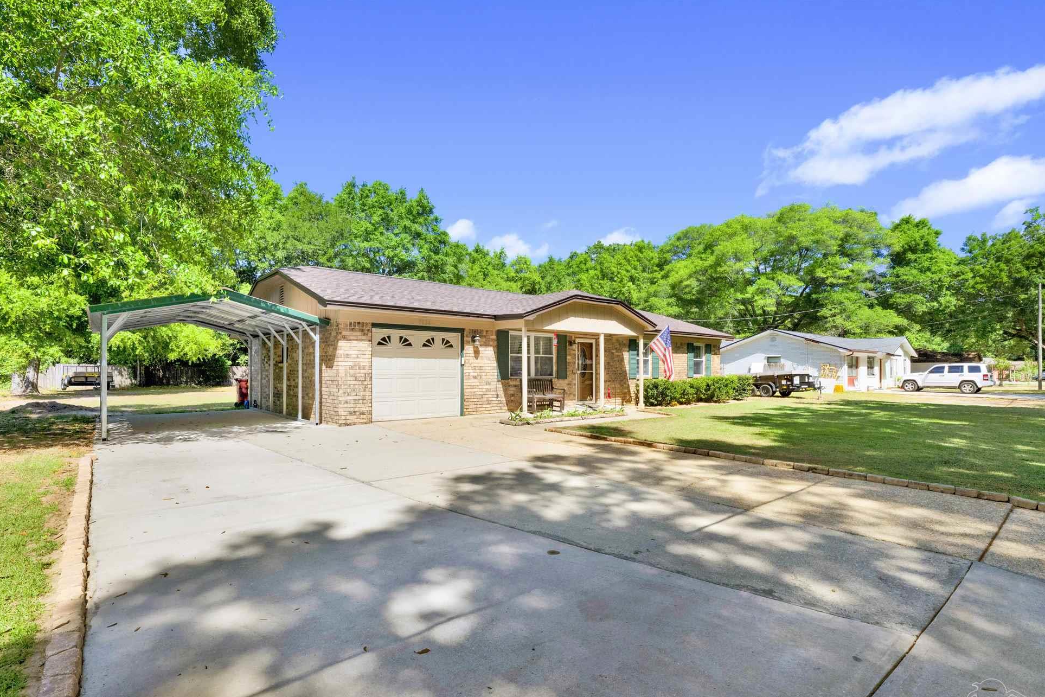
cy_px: 367
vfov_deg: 70.4
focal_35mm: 17
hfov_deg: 93.3
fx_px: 493
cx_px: 509
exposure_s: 1/640
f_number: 11
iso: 400
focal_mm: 16
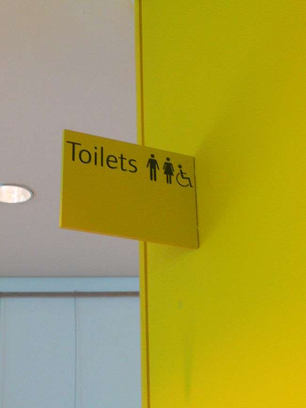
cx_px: 153
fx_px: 742
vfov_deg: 30.7
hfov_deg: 23.3
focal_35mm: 63
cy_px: 204
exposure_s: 1/8
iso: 200
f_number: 3.6
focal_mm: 11.6
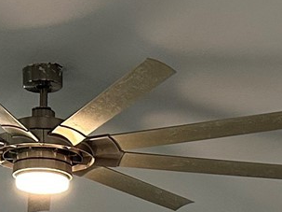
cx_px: 106
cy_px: 586
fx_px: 1238
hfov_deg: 13.0
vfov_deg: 8.5
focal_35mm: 152
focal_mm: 6.86
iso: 160
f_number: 1.78
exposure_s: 1/60
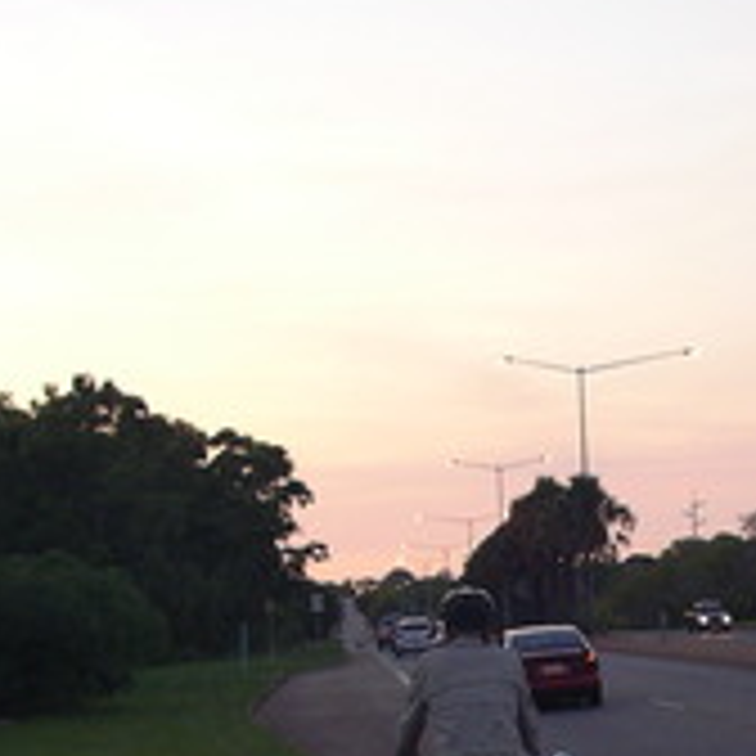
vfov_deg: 19.6
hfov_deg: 19.7
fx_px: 2150
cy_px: 688
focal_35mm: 87
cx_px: 612
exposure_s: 1/80
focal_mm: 5.7
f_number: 2.8
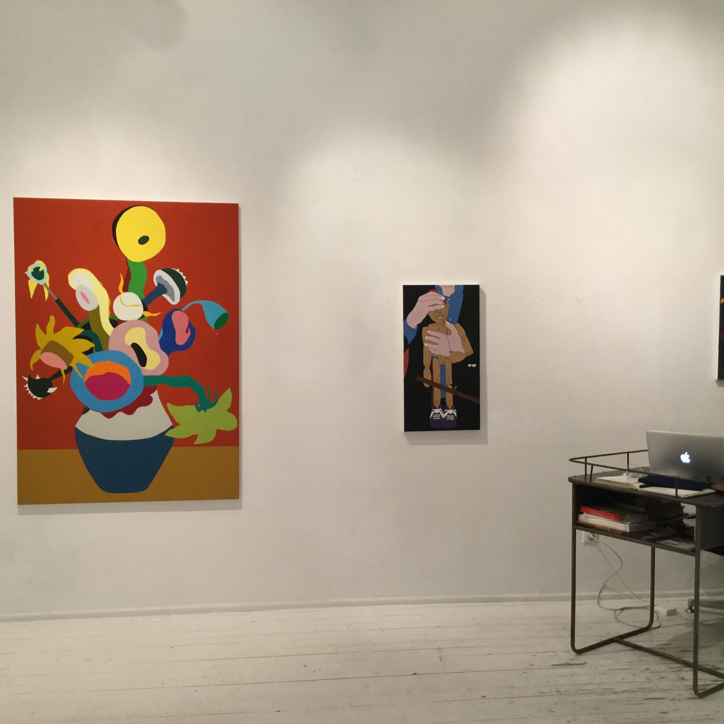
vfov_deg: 44.9
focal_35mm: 37
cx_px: 366
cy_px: 359
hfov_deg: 44.9
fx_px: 876
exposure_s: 1/33
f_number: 2.4
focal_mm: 3.3
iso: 100
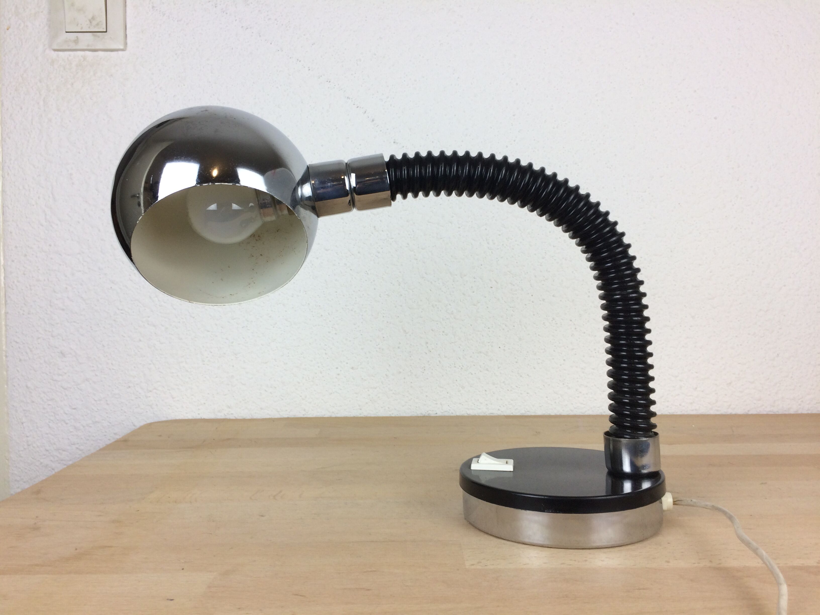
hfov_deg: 61.7
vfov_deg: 48.2
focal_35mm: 29
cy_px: 308
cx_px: 410
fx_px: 687
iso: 50
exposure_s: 1/100
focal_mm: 4.15
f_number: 2.2
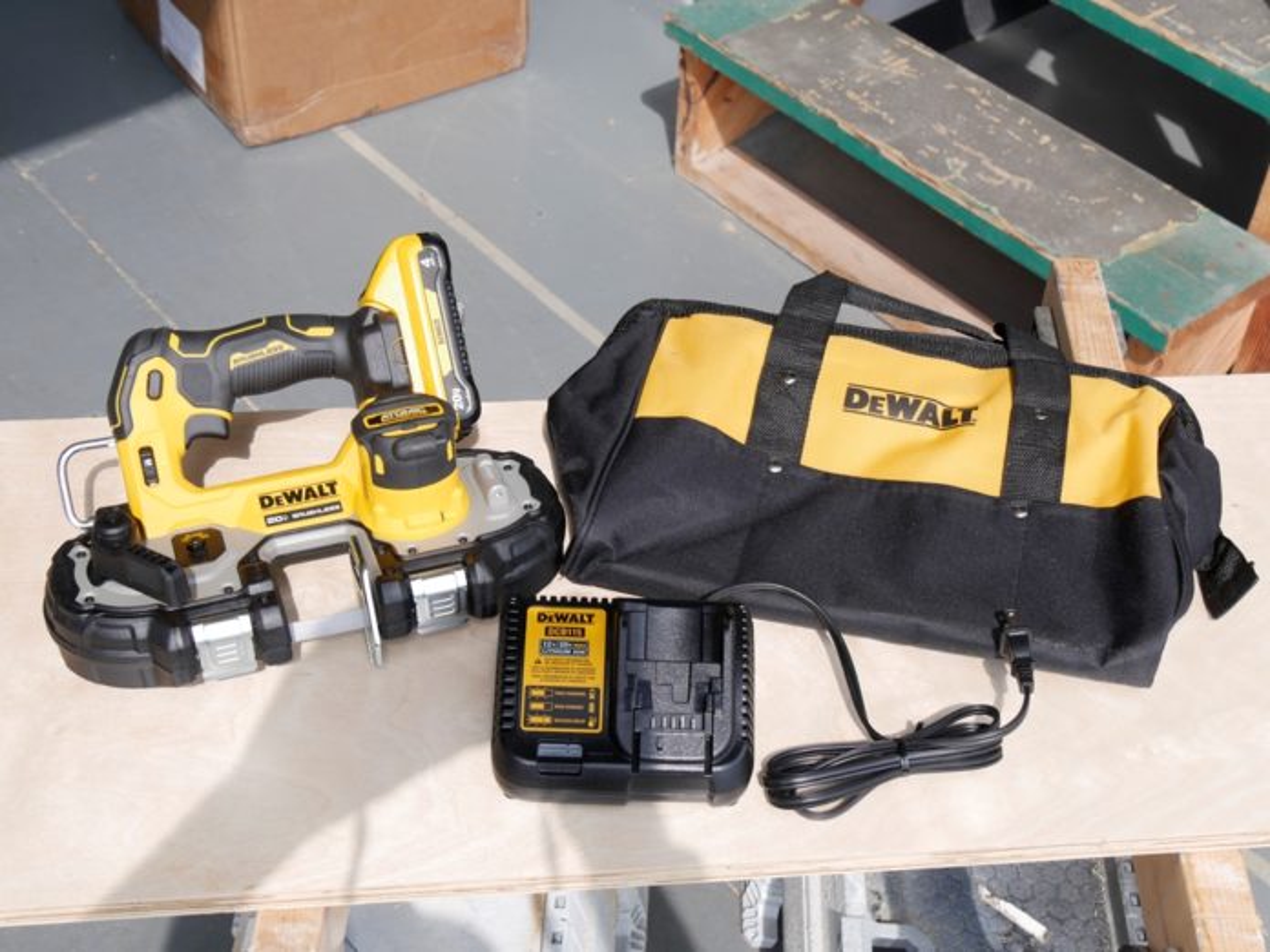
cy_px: 476
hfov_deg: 36.8
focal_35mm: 52
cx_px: 635
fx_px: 1908
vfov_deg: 28.0
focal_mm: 26
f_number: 6.3
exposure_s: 1/200
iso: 200
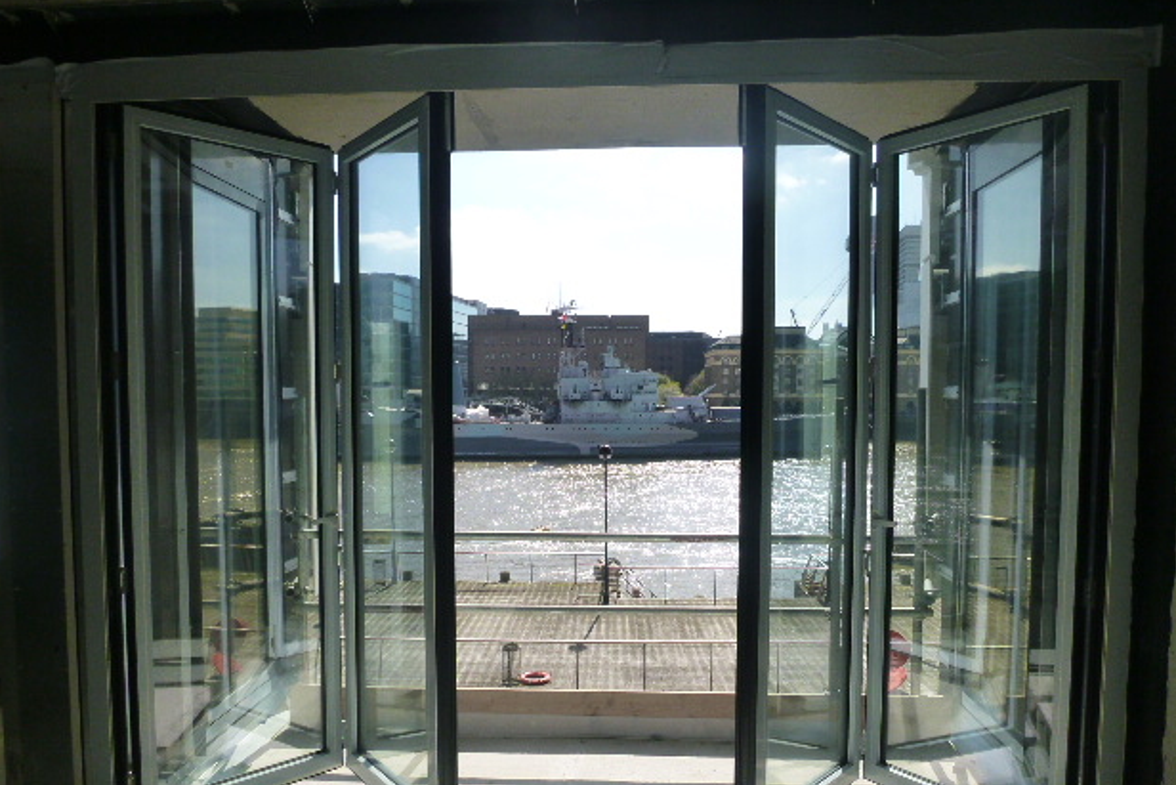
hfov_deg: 67.4
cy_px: 449
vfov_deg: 47.8
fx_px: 882
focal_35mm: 27
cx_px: 578
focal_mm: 4.5
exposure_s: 1/640
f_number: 3.9
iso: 160
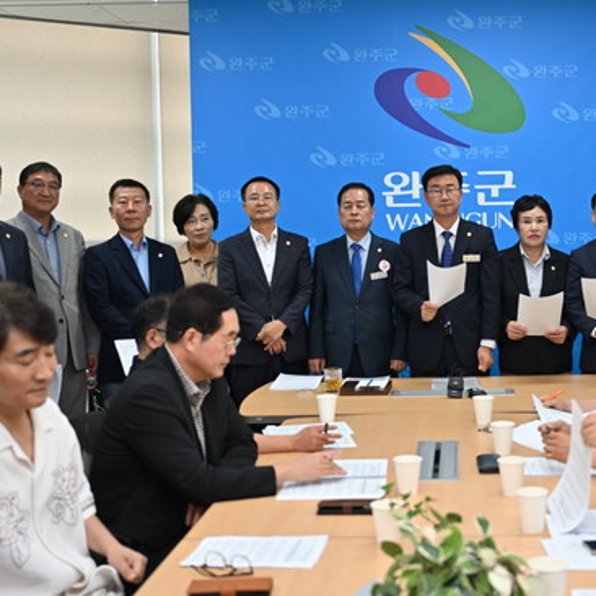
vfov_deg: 32.2
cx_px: 430
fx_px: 1032
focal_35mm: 53
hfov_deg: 31.7
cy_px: 272
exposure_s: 1/200
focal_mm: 38
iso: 500
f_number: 3.2
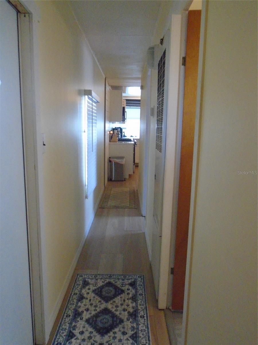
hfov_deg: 53.1
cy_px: 172
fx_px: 258
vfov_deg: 67.3
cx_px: 129
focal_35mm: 26
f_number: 3.2
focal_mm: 4.6
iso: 800
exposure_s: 1/60
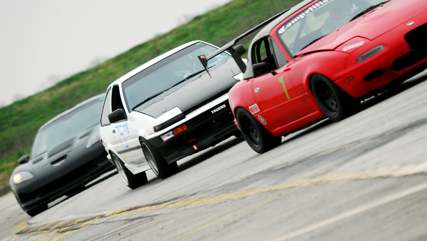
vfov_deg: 2.4
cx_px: 214
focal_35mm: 505
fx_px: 5718
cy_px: 129
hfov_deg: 4.3
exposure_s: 1/800
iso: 1000
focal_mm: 320
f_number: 6.3
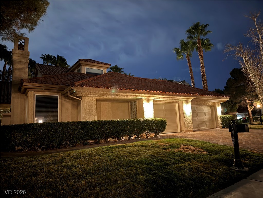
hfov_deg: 71.6
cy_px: 99
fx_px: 182
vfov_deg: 56.8
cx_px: 132
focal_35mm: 24
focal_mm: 6.76
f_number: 1.78
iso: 1000
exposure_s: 1/5
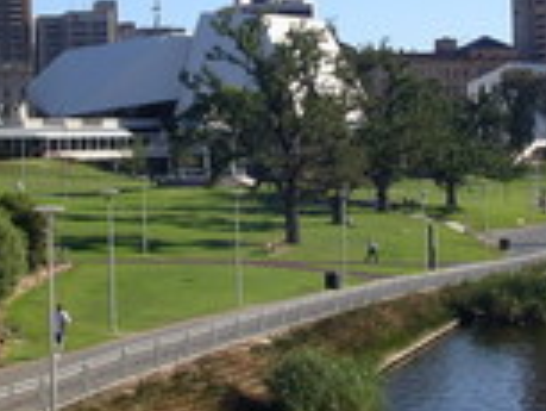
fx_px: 1705
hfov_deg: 18.2
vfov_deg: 13.7
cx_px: 307
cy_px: 186
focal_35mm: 108
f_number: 6.9
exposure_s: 1/160
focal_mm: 5.7
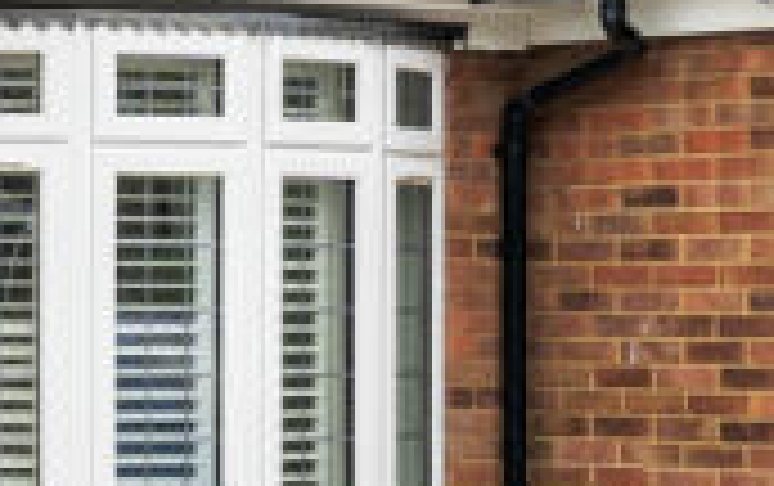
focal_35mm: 185
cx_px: -1120
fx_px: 3908
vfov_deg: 7.1
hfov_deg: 9.9
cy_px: 38
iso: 320
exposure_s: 1/60
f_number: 8
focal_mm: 30.5
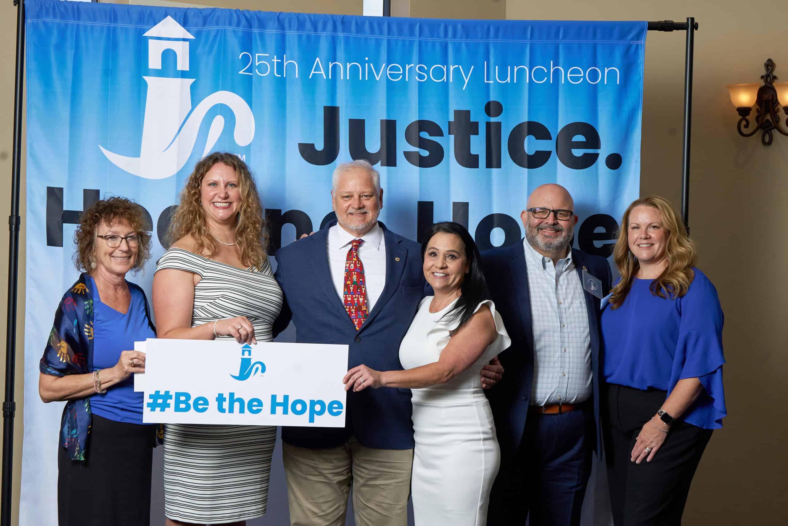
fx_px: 1533
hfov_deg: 28.8
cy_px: 263
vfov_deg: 19.5
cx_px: 394
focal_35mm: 70
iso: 800
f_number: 9
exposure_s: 1/160
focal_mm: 70
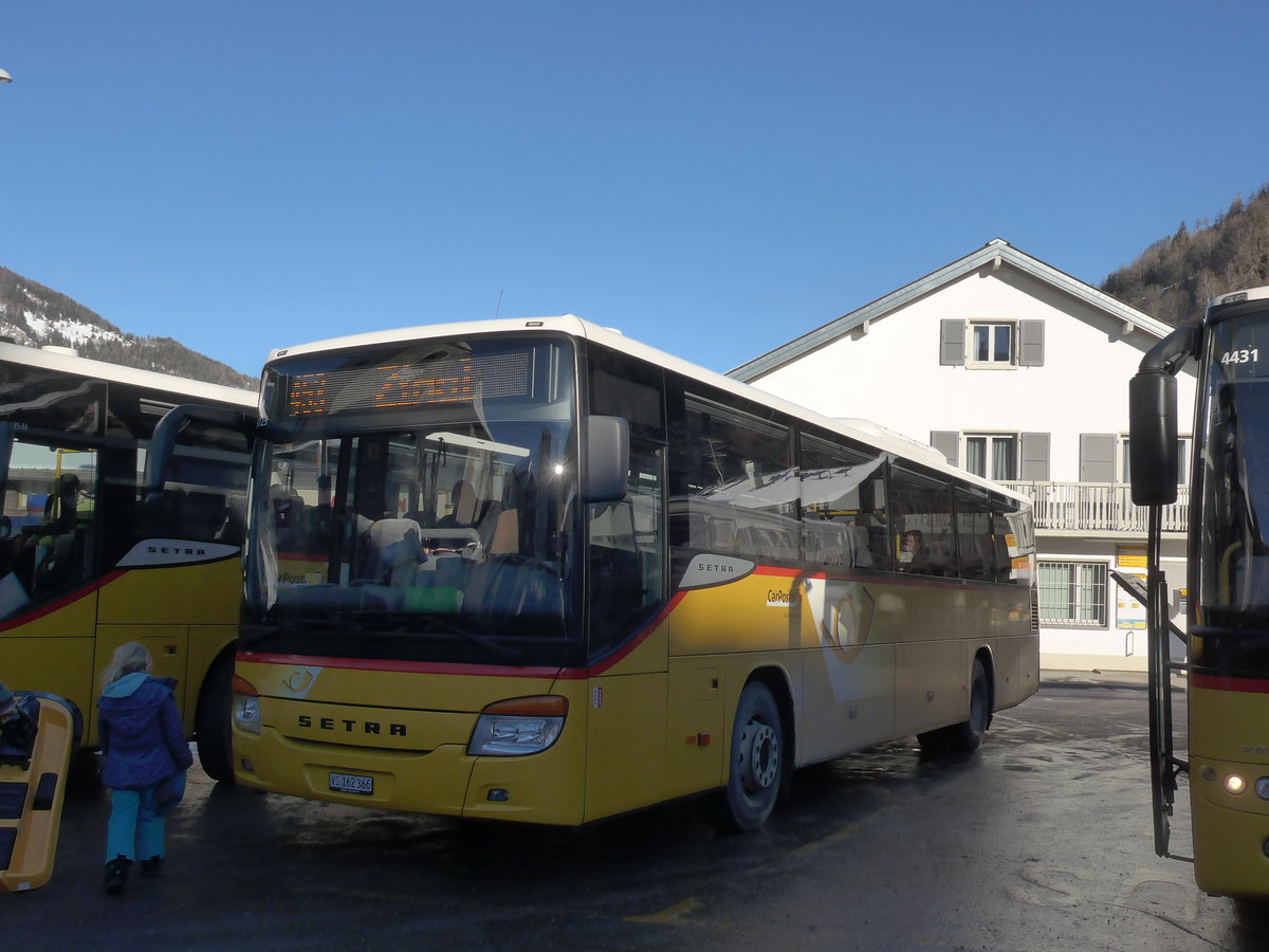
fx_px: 1246
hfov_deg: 54.0
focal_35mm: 34
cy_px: 476
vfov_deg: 41.8
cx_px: 634
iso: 160
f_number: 5
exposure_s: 1/640
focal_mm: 7
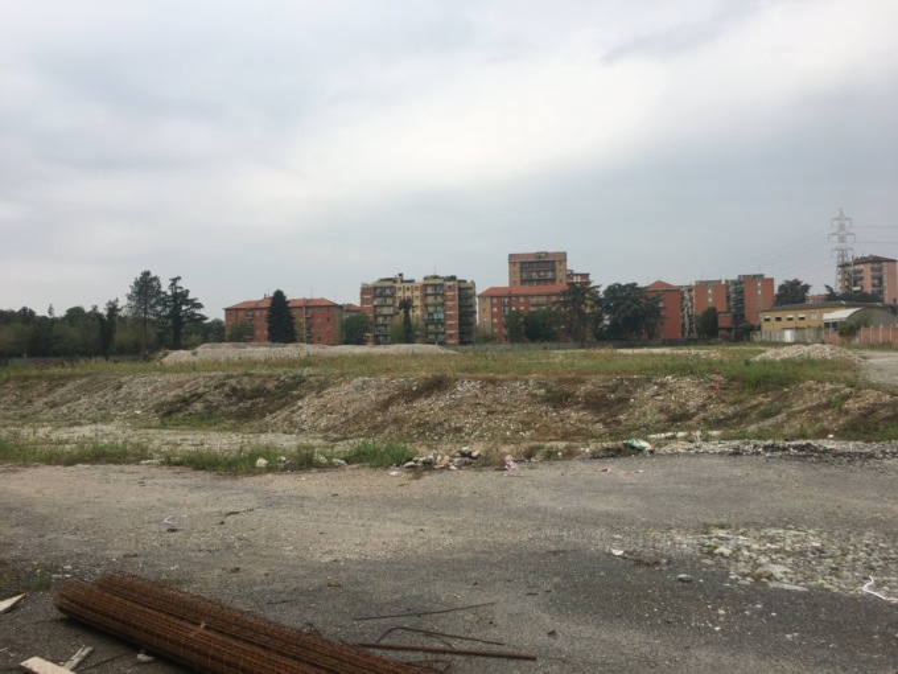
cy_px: 337
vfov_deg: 48.2
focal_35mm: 29
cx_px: 449
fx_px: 752
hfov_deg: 61.7
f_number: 2.2
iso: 25
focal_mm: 4.15
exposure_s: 1/905
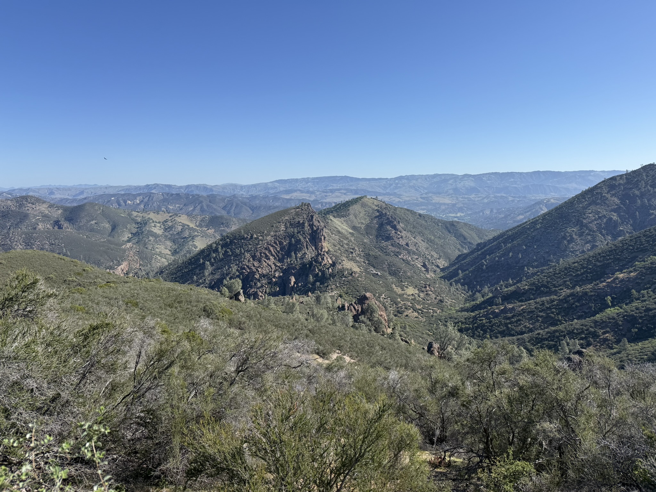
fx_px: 455
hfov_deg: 71.6
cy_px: 246
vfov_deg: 56.8
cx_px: 328
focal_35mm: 24
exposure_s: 1/5319
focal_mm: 6.76
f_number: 1.78
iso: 80
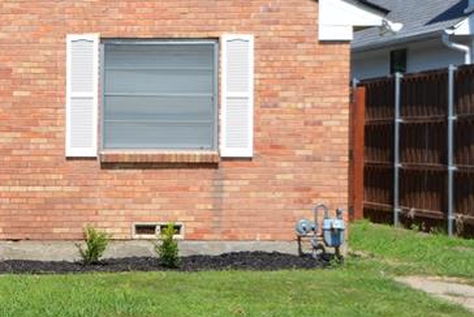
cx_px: -156
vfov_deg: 13.0
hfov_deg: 18.0
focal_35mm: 105
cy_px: 153
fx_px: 1388
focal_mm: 25
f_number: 8
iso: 100
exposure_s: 1/250
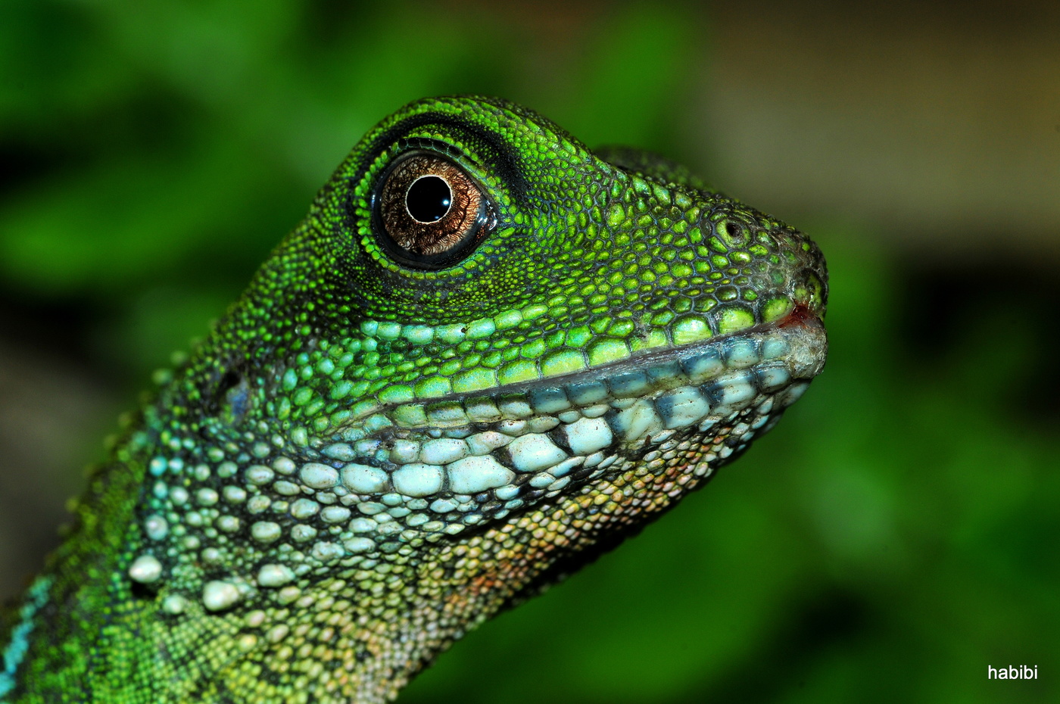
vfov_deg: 8.7
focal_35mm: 158
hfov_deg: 13.1
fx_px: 4632
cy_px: 352
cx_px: 530
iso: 200
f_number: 20
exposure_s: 1/80
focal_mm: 105
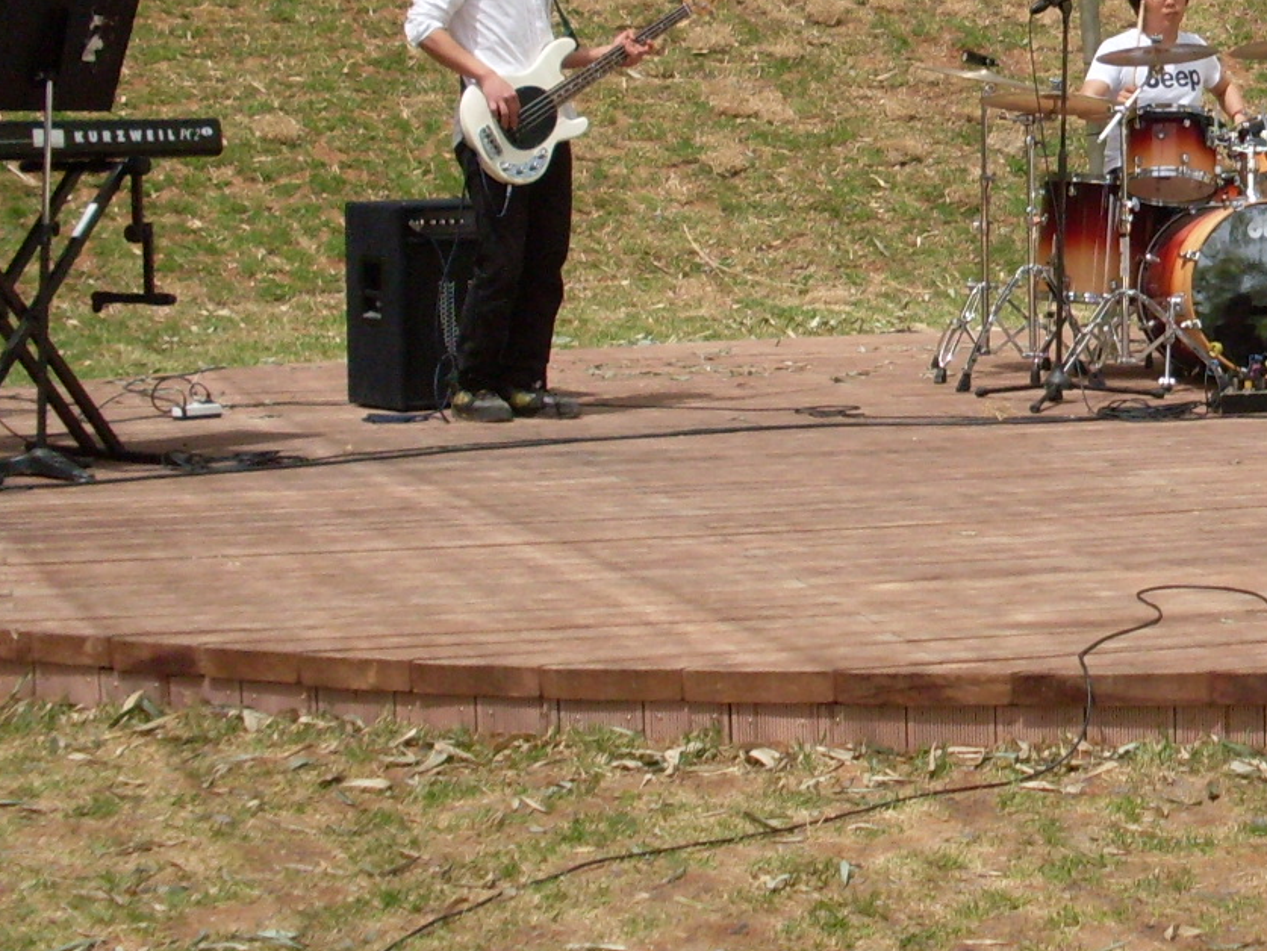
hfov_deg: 20.2
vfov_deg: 15.8
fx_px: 3404
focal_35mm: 93
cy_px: 168
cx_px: 1384
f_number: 2.8
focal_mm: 6.3
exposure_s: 1/180
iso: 80
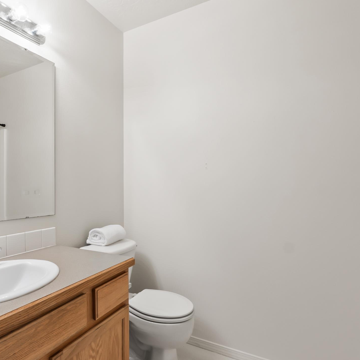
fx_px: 259
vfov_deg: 69.5
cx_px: 129
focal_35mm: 22
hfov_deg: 68.2
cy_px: 195
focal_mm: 10
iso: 200
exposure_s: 1/5
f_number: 7.1
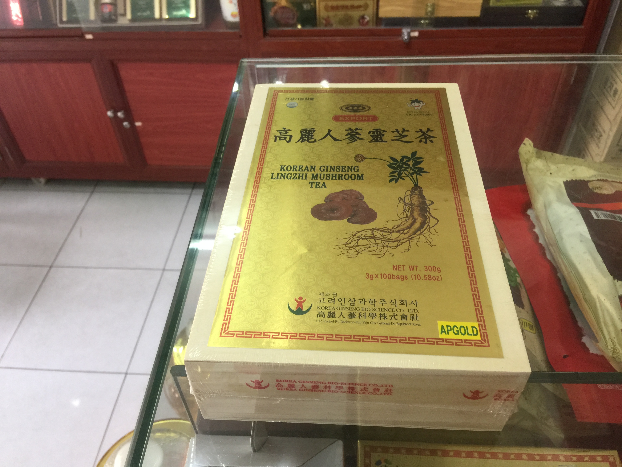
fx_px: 521
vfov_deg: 48.2
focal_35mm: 29
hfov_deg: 61.7
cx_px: 311
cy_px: 234
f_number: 2.2
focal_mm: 4.15
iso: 64
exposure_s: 1/33
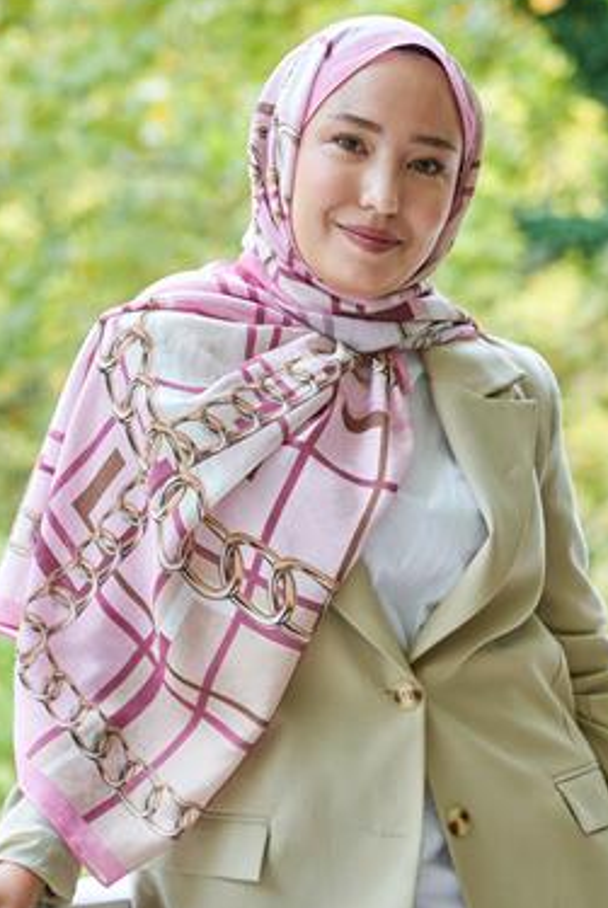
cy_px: 412
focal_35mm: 136
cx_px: 269
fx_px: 3436
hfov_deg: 10.1
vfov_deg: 15.1
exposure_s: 1/125
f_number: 5.6
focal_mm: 110
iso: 800
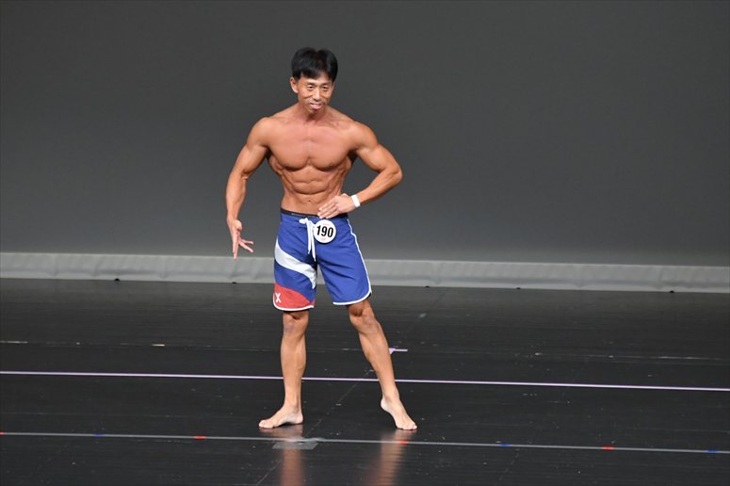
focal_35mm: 345
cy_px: 243
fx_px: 6993
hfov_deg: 6.0
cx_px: 365
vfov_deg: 4.0
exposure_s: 1/400
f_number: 5.6
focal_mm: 230
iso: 4000
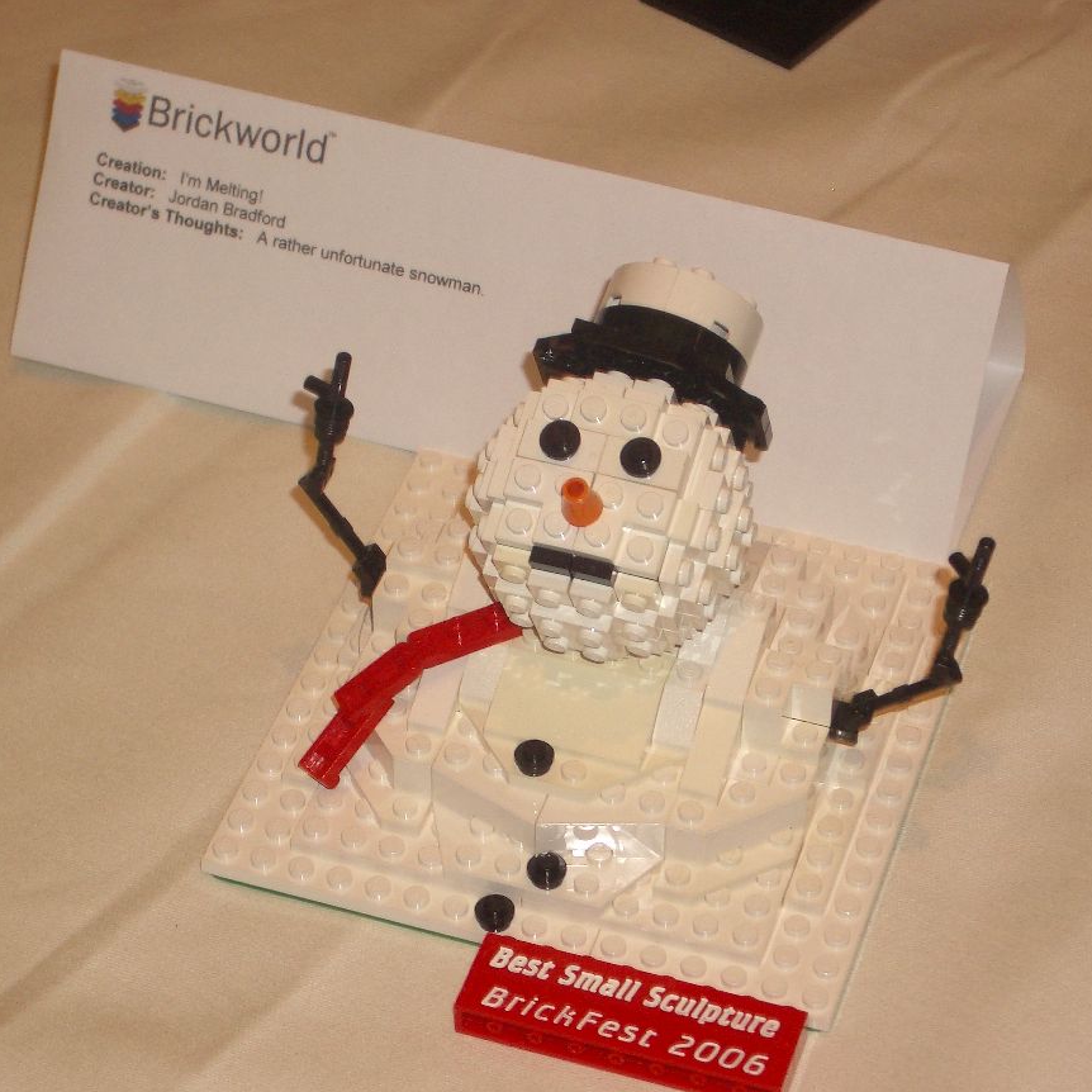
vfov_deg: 16.7
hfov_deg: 16.7
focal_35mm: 104
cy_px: 546
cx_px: 564
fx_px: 3712
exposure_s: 1/60
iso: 100
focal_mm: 14.6
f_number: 4.4
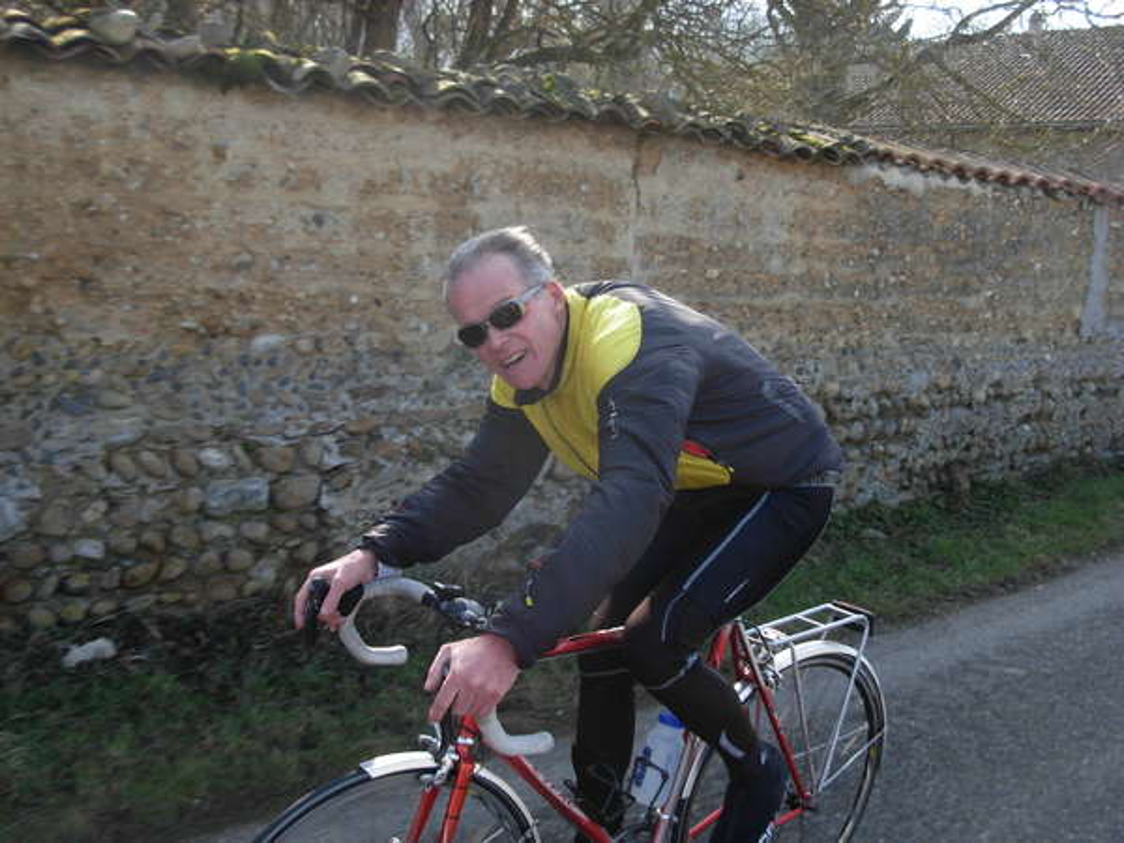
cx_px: 562
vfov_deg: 37.7
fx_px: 1234
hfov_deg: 49.0
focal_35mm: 38
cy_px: 422
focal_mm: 6.3
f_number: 2.9
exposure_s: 1/313
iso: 79
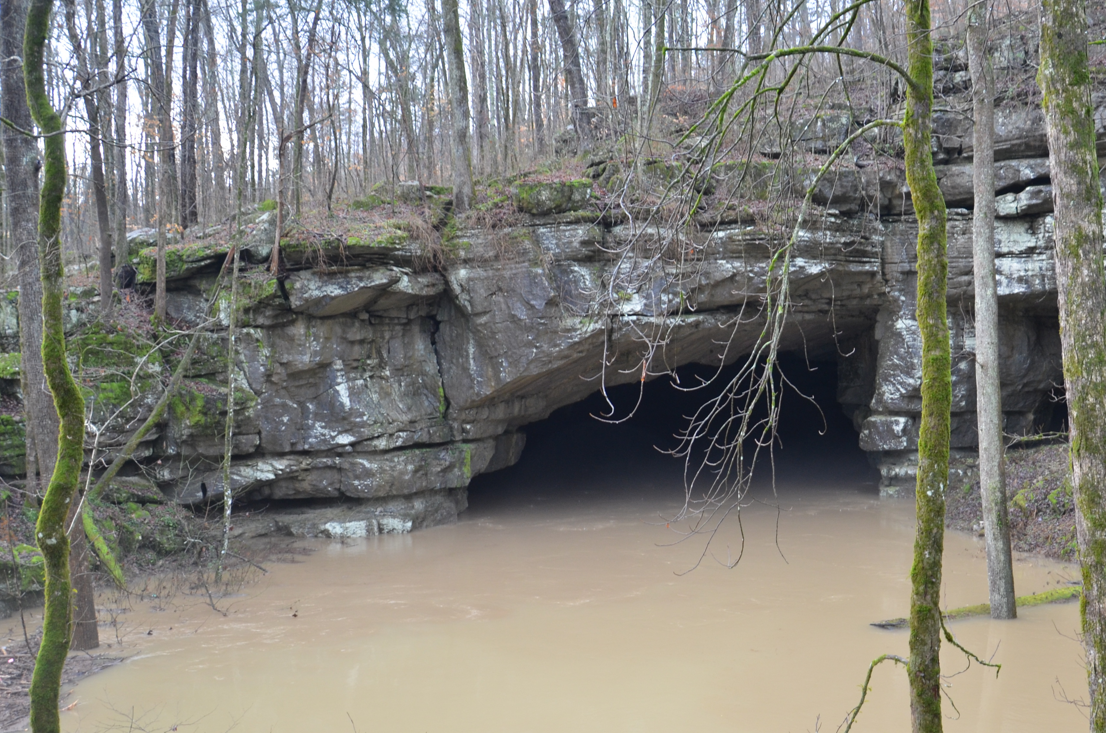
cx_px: 796
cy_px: 442
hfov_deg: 48.2
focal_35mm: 39
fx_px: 1196
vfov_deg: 33.9
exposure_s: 1/60
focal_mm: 18
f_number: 4
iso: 400
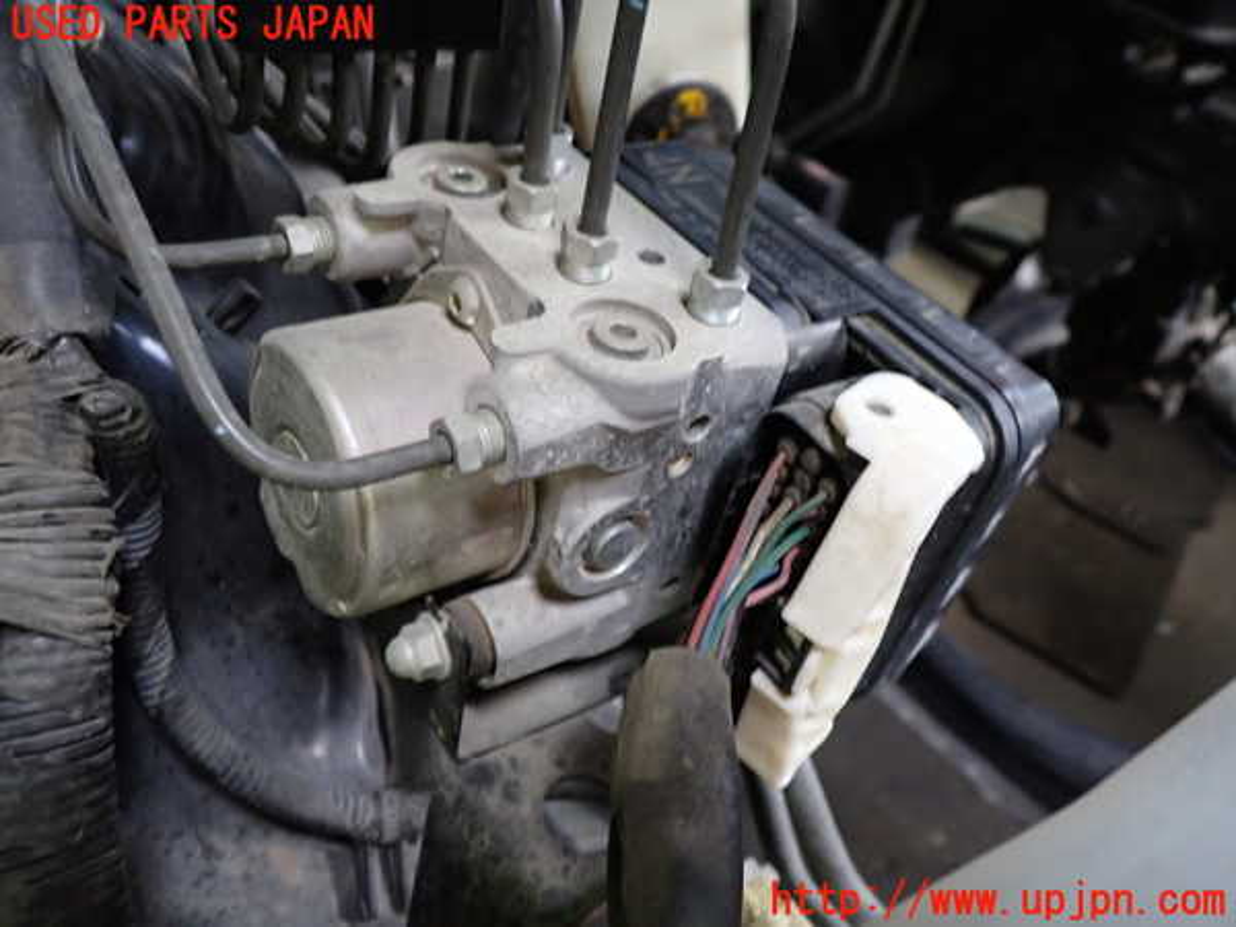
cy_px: 464
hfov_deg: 60.0
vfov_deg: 46.8
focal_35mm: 30
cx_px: 618
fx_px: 1071
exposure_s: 1/30
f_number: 2.3
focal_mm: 5.4
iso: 320
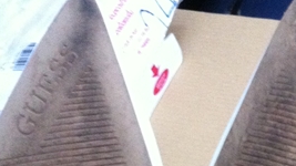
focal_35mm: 100
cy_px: 286
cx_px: 238
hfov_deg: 21.1
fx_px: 785
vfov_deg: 11.4
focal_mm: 3.85
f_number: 2.8
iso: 500
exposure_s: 1/15
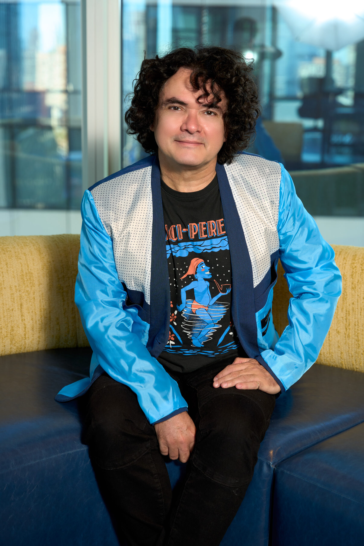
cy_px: 273
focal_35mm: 58
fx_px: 884
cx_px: 182
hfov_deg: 23.3
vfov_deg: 34.3
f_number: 3.5
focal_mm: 58.3
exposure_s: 1/160
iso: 400
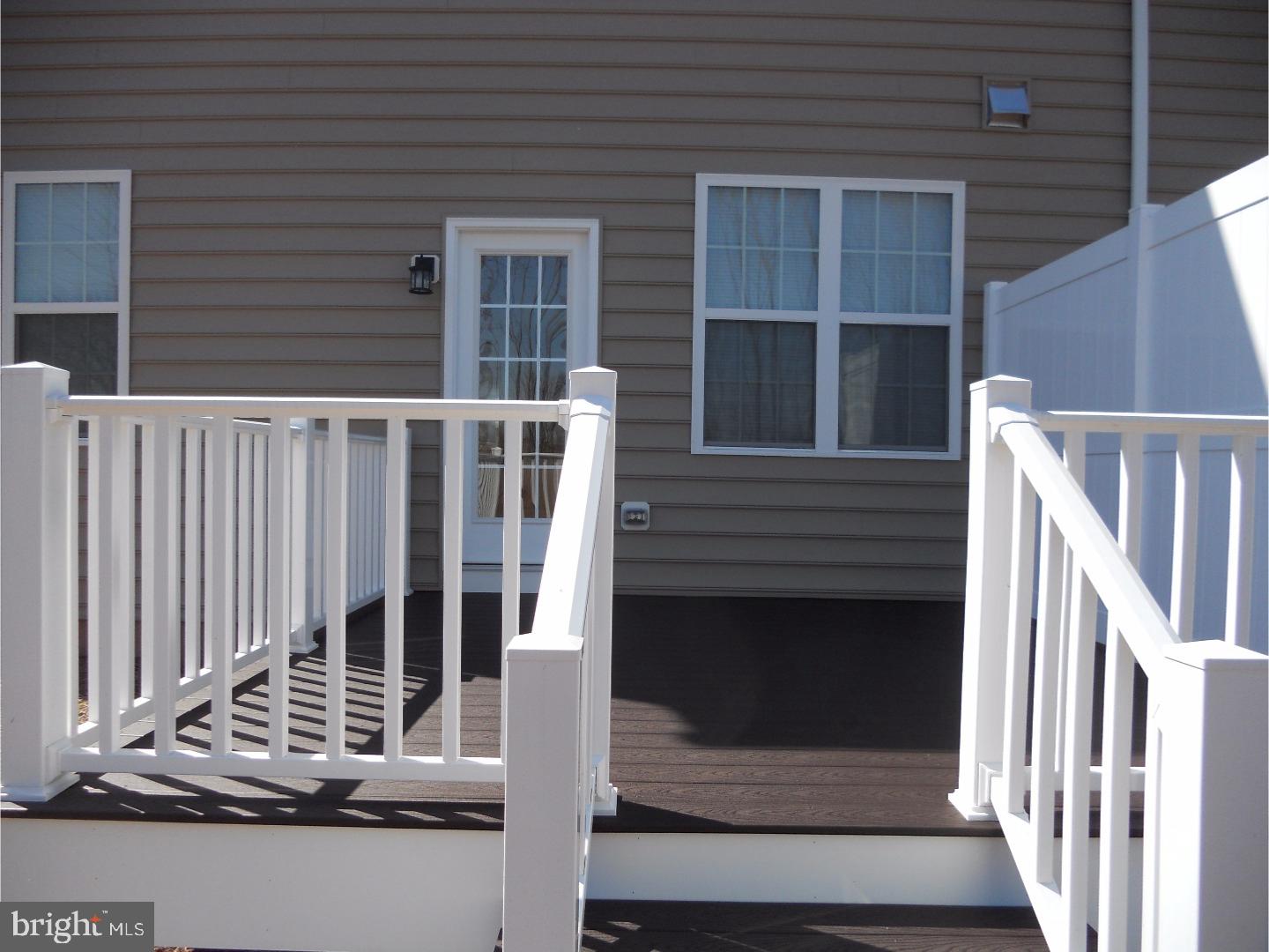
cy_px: 476
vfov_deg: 51.4
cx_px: 634
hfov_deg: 65.3
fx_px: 990
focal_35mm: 27
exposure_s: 1/800
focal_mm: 4.9
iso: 80
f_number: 3.2
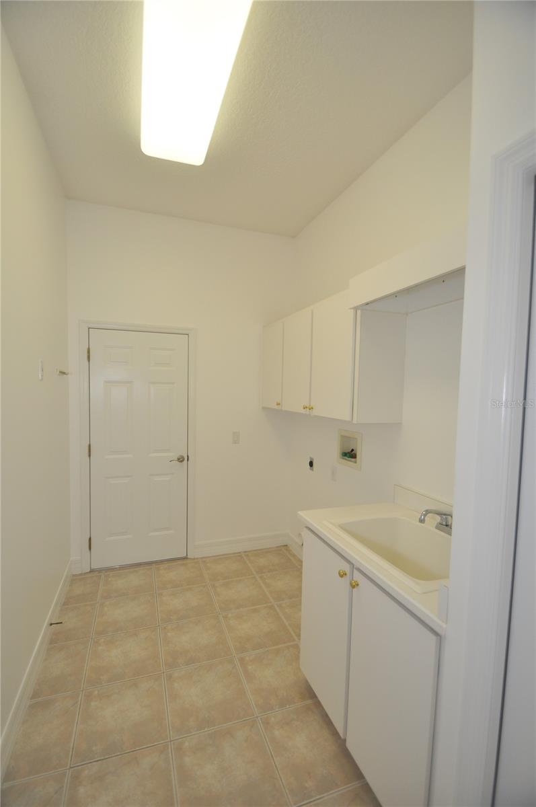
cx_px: 268
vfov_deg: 100.5
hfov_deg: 77.2
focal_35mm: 15
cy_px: 404
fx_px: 336
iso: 400
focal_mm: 10
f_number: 5
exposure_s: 1/100
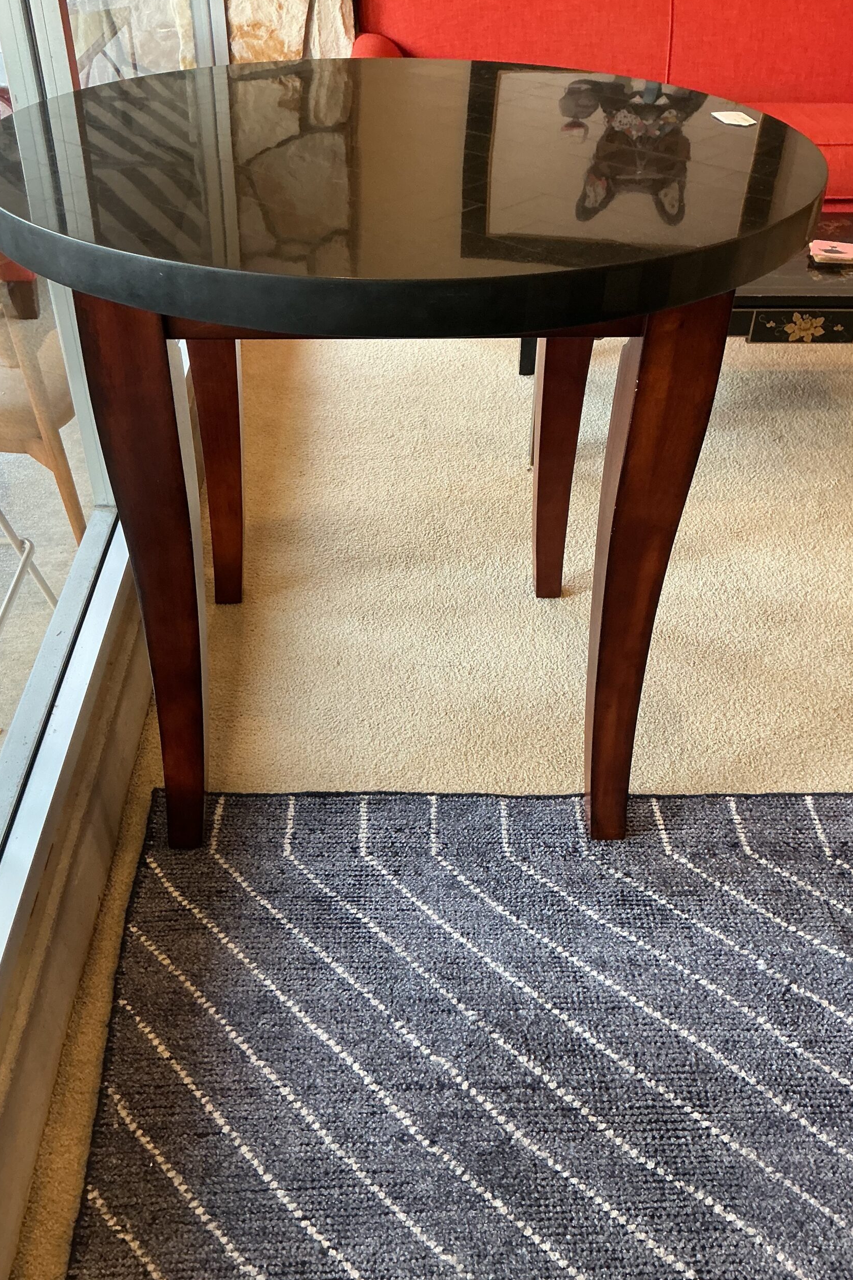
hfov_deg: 42.3
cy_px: 626
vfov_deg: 60.3
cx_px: 405
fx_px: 1102
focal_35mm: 31
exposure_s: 1/60
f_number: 1.8
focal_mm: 3
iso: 100
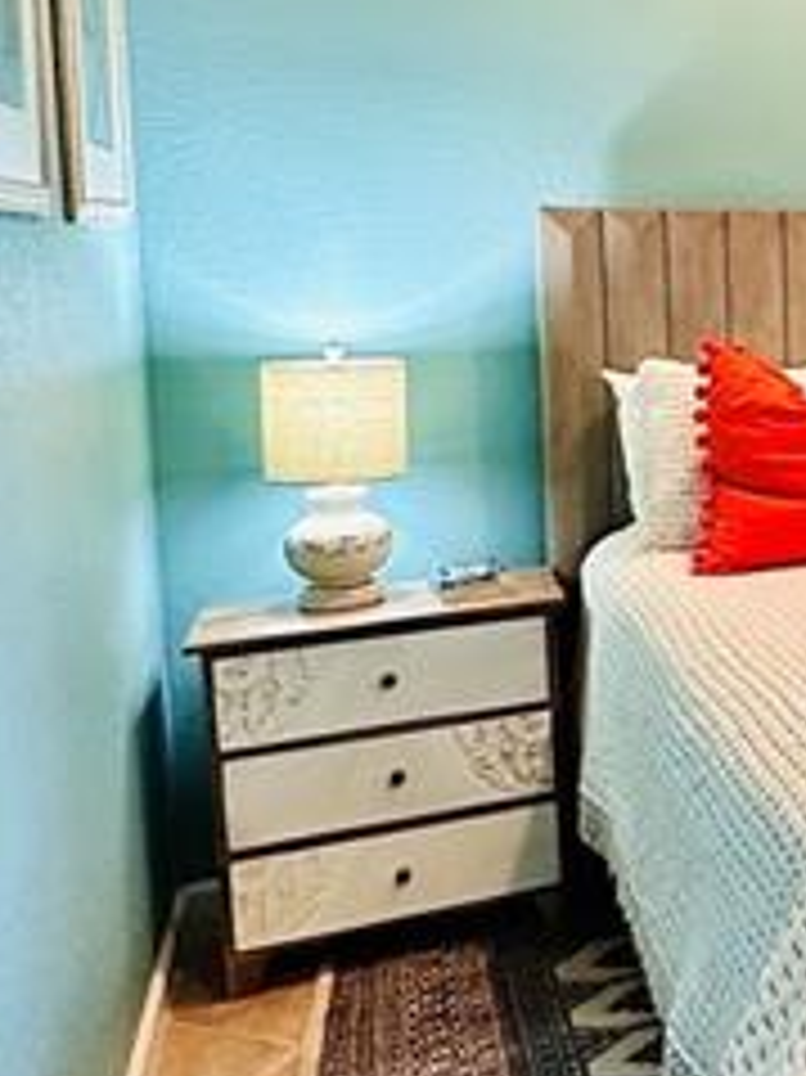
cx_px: 1148
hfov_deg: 25.6
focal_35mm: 45
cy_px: 356
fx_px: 1398
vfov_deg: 41.5
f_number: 2.2
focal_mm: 2.22
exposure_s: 1/60
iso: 320
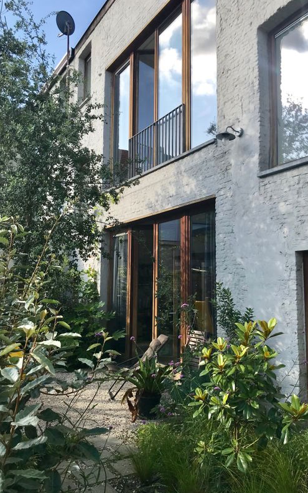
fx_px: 403
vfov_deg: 62.9
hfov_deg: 41.8
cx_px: 172
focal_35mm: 30
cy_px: 246
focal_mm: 3.99
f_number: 1.8
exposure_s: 1/1294
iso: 20
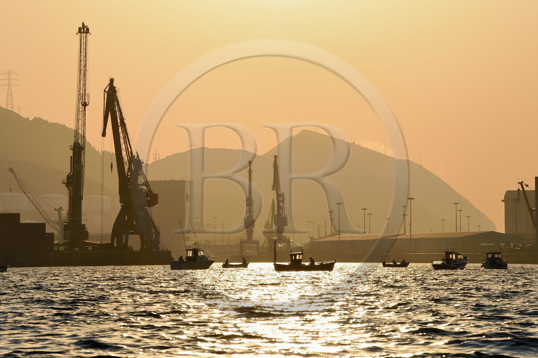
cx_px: 269
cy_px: 179
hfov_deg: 10.3
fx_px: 2988
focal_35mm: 200
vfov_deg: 6.9
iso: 400
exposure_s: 1/640
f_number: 16
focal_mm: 200
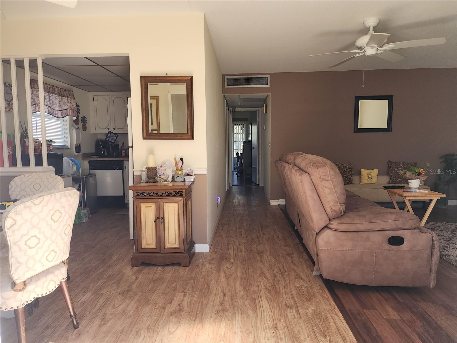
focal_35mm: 23
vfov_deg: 58.9
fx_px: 304
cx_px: 228
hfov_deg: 73.9
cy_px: 172
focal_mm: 6.4
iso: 25
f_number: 1.8
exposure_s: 1/120
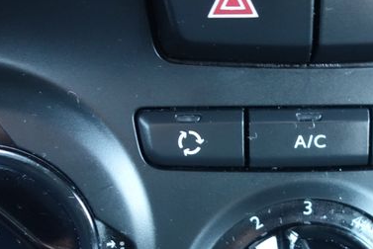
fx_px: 788
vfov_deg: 17.6
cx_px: 264
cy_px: 241
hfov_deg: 26.4
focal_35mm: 76
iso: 1000
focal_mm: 10.4
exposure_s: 1/25
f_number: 2
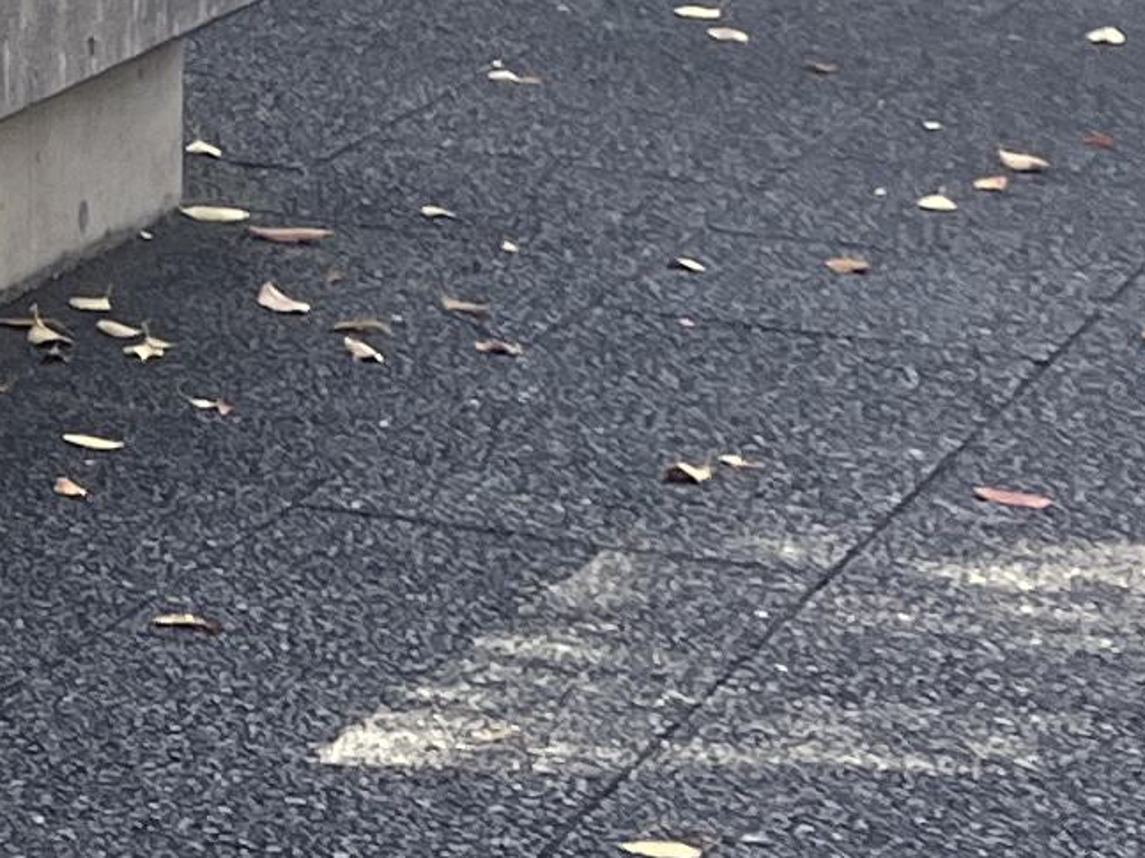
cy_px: -837
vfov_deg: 8.7
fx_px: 5358
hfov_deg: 9.7
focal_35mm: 162
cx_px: -2157
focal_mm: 5.1
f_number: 1.6
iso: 50
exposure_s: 1/336
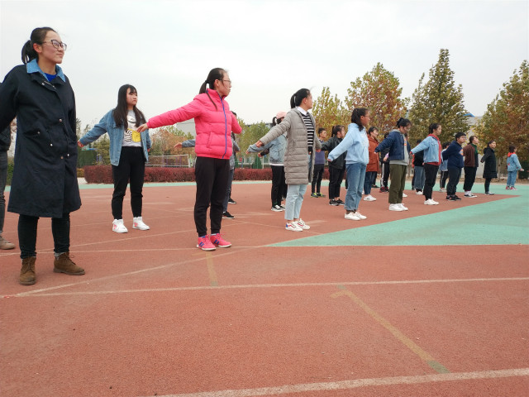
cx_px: 264
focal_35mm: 32
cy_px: 198
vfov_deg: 44.2
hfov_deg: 56.8
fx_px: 489
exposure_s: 1/276
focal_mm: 4.5
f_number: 2
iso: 100
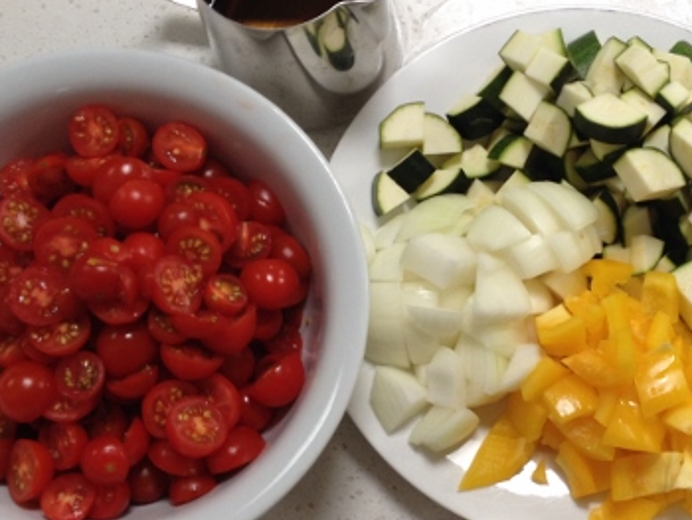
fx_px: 1280
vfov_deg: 22.9
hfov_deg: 29.8
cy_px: 297
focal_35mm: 64
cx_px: 506
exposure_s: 1/20
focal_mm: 4.28
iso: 50
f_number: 2.4
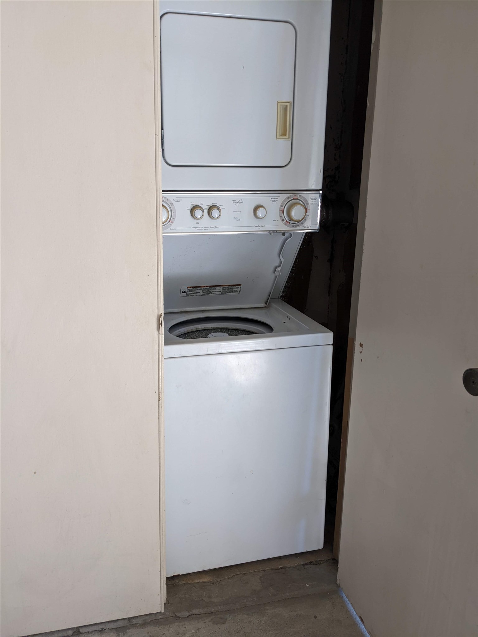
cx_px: 239
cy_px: 318
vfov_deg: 65.3
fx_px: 497
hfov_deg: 51.4
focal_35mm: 27
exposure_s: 1/40
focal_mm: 4.38
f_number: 1.73
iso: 71
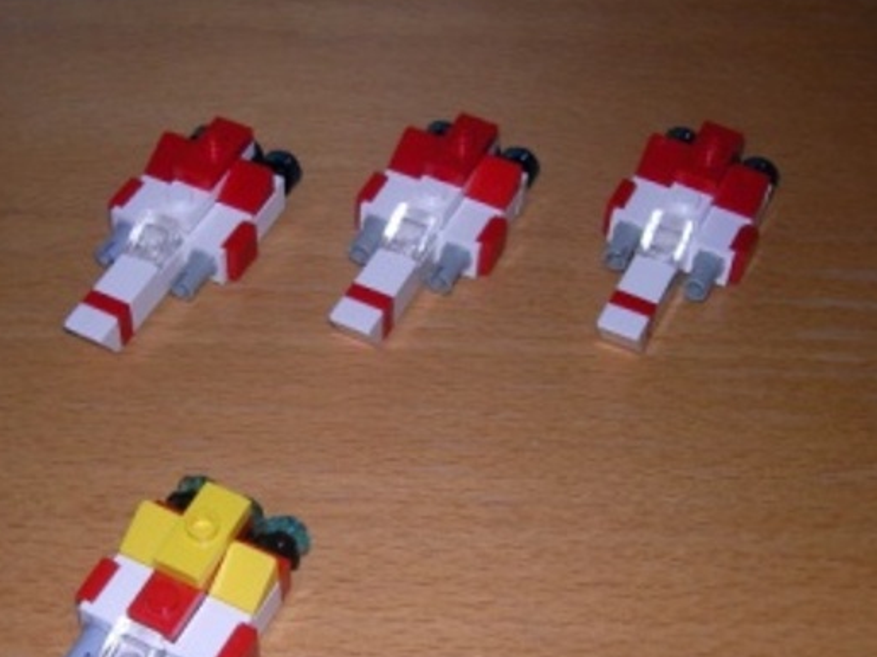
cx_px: 349
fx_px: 1494
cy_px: 437
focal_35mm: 59
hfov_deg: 32.6
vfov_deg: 24.7
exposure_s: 1/30
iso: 100
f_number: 6.6
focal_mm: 6.3
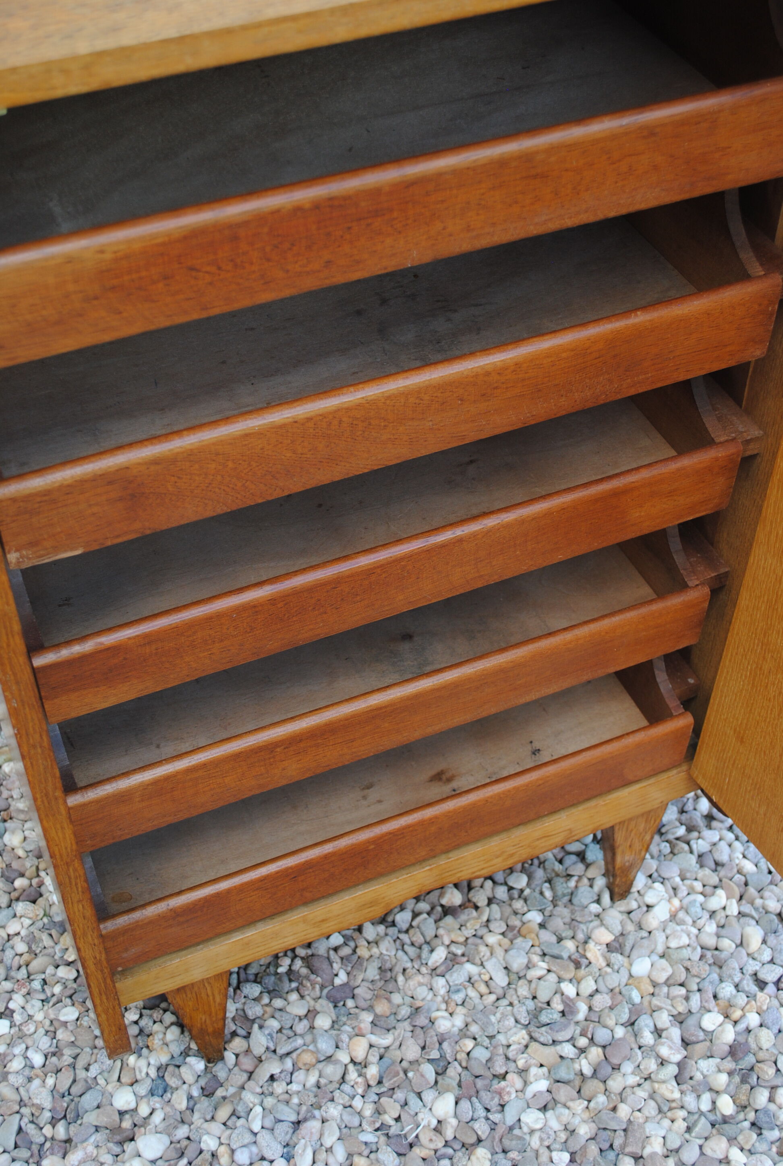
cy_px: 583
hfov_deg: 30.0
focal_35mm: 45
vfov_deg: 43.5
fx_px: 1461
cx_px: 392
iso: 200
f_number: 5.6
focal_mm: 30
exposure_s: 1/125
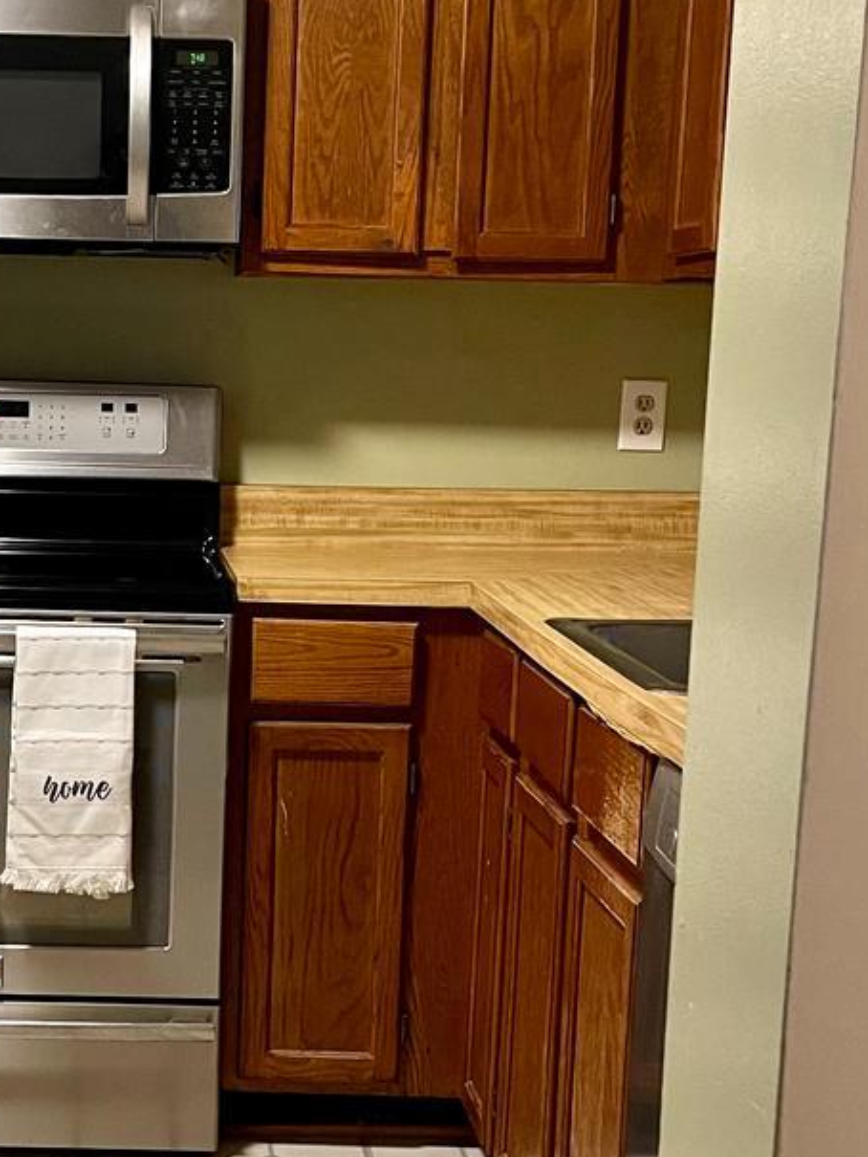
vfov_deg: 29.3
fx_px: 2206
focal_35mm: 66
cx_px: 126
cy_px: 727
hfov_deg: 21.9
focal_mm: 5.1
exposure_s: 1/60
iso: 400
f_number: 1.6
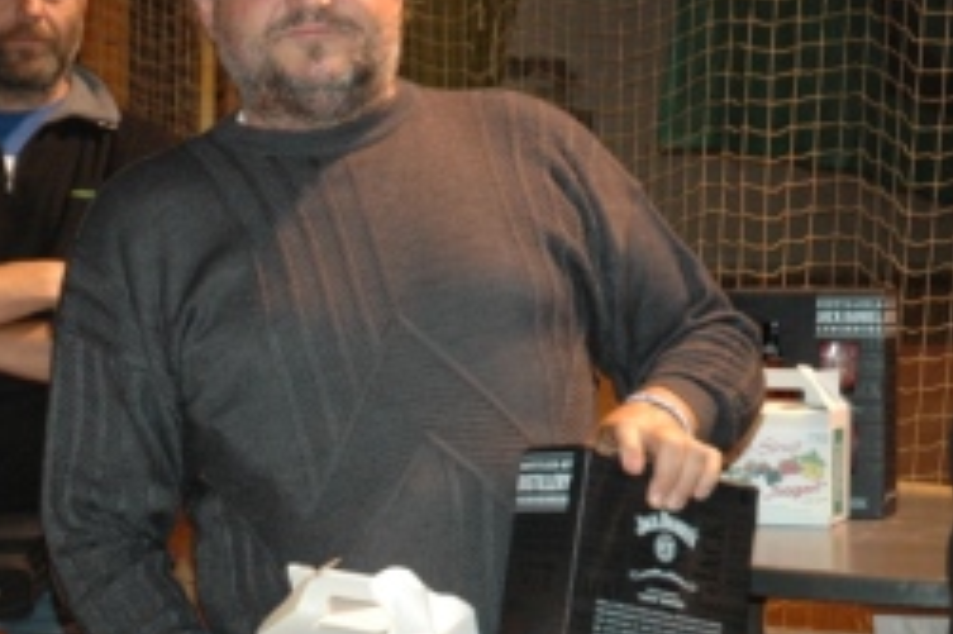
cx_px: 387
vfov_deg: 12.8
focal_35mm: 107
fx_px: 2831
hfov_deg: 19.1
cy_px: 345
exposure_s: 1/60
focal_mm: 40
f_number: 4.5
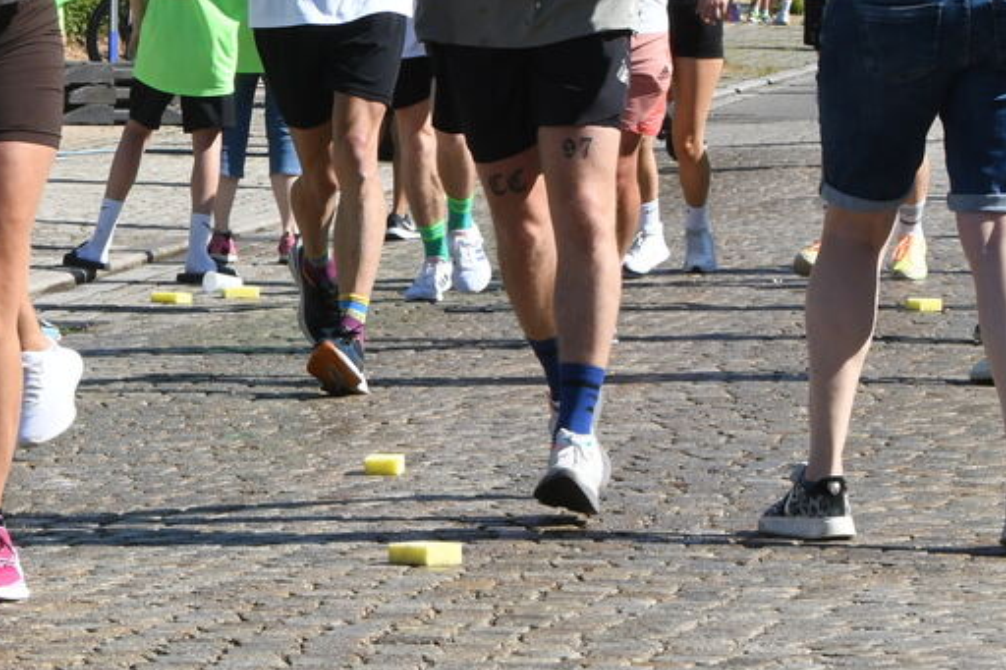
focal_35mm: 246
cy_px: -69
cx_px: -43
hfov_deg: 8.3
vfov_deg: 5.6
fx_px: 6872
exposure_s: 1/320
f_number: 16
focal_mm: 70
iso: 640
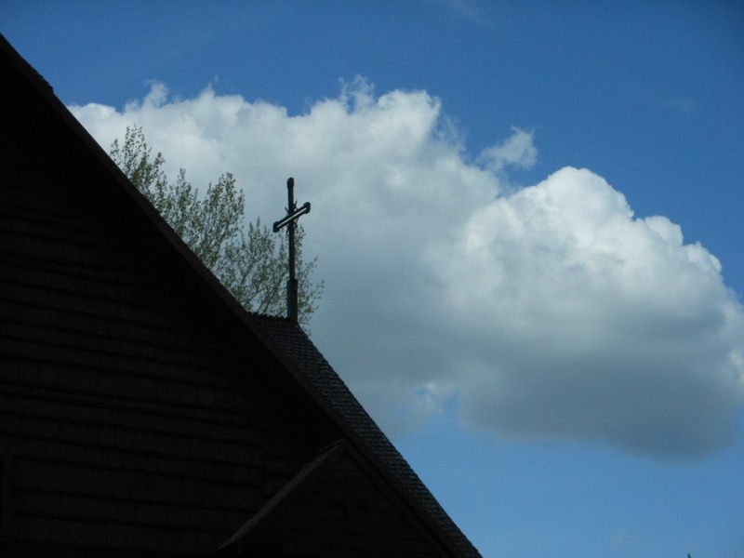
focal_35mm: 98
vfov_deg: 15.1
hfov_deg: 20.0
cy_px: 279
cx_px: 372
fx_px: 2106
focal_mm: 17.5
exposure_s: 1/640
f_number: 14.9
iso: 400
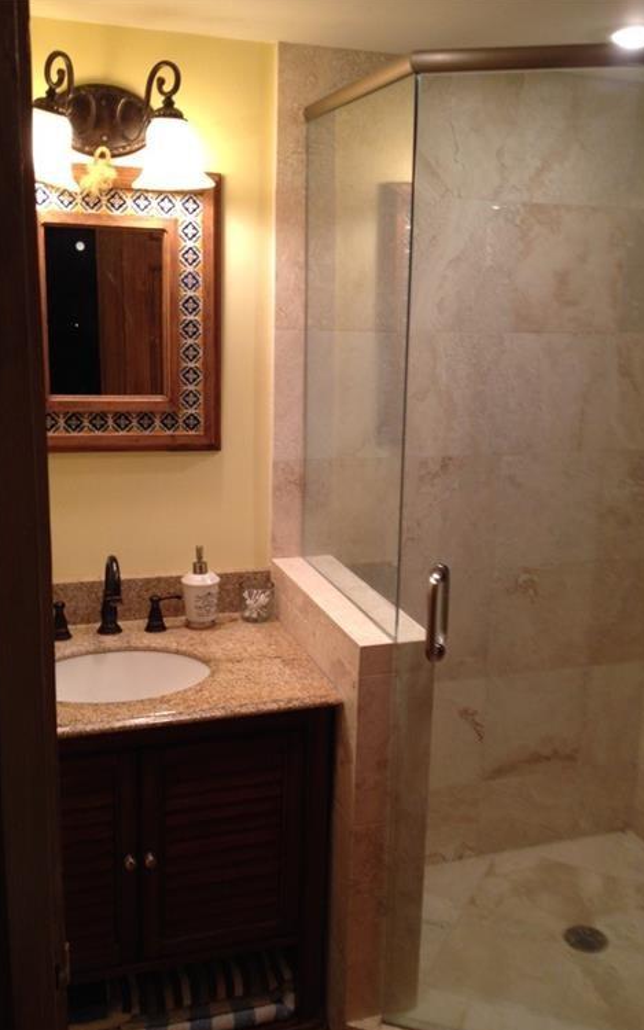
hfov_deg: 33.6
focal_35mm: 38
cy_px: 523
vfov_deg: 51.5
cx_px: 342
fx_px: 1067
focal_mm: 4.28
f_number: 2.4
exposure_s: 1/20
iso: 80
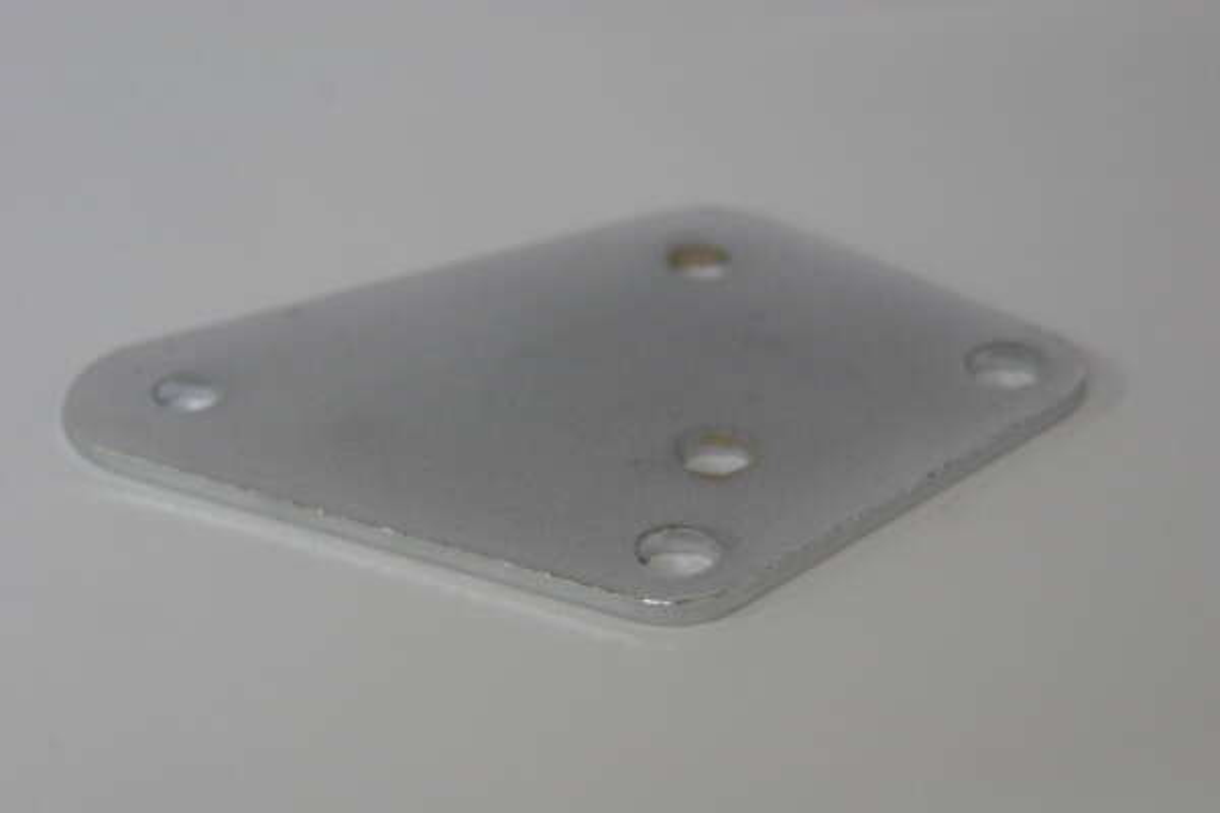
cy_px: 406
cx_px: 610
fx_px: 4066
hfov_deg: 17.1
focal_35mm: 120
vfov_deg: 11.4
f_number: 5.6
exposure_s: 1/20
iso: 800
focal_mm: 80
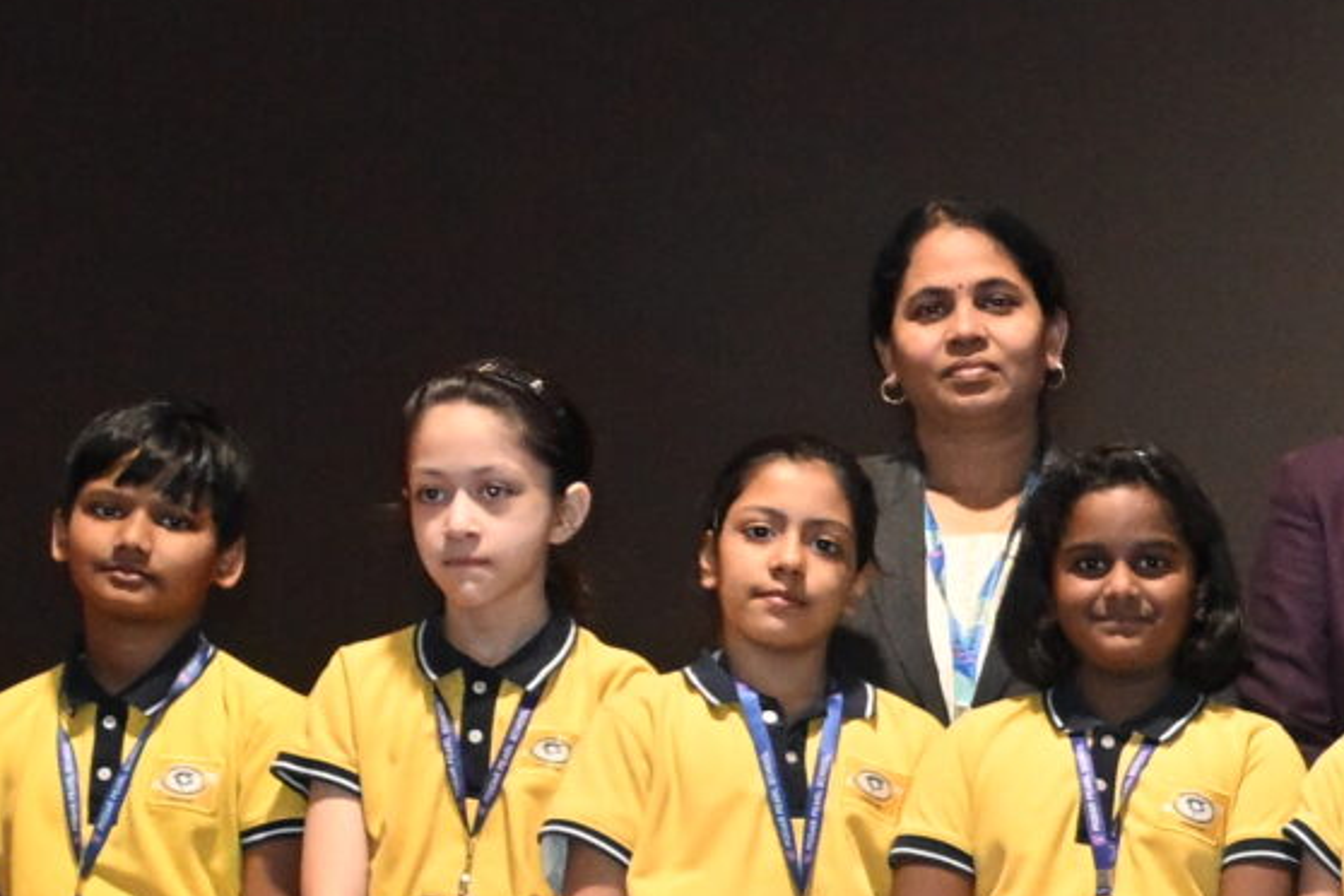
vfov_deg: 7.2
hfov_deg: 10.2
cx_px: 2445
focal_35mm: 189
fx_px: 7061
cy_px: 979
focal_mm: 27.5
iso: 3200
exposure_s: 1/100
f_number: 7.1
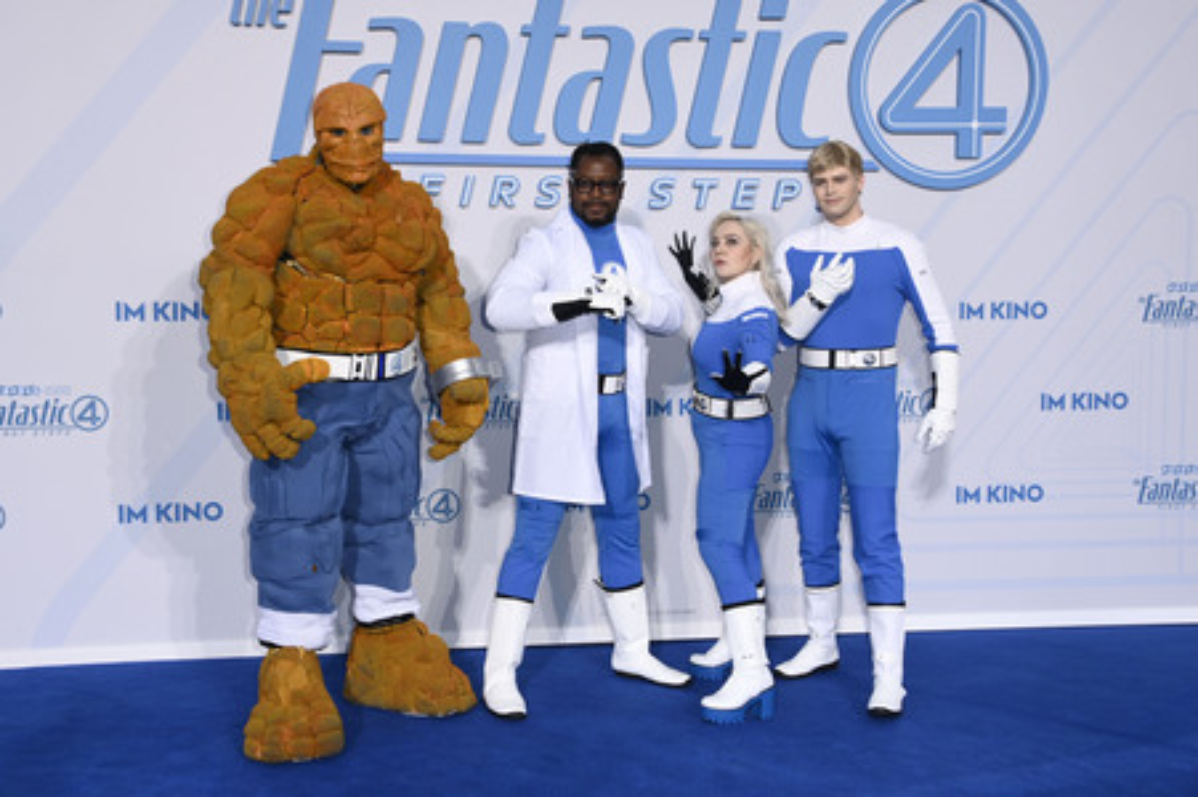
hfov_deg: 41.1
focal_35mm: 48
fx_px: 1596
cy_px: 398
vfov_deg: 28.0
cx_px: 599
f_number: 5.6
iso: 400
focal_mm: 48
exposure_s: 1/250
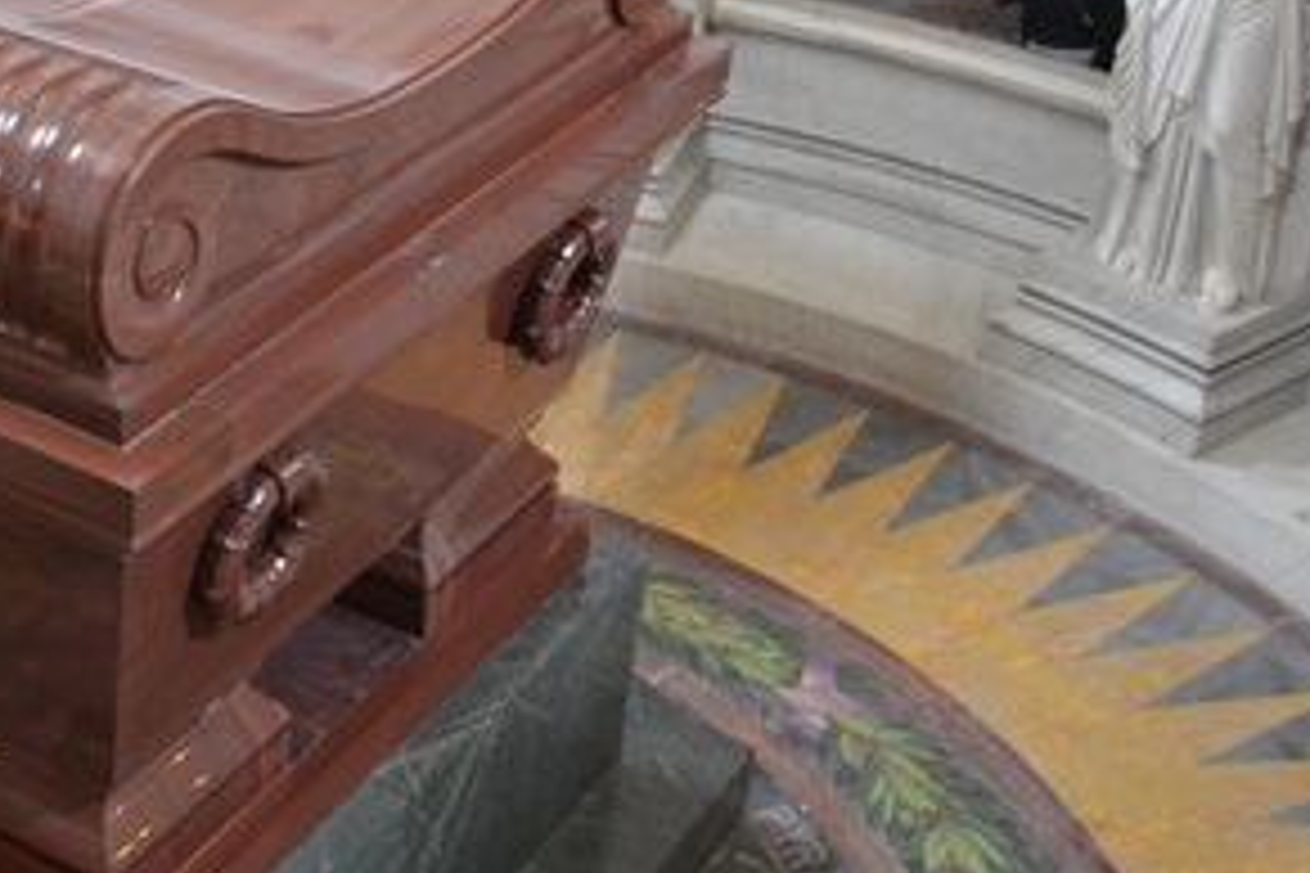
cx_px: 45
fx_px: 2401
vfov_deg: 20.6
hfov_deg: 28.9
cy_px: 398
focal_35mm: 66
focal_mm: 20
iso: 2000
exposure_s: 1/15
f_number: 3.8
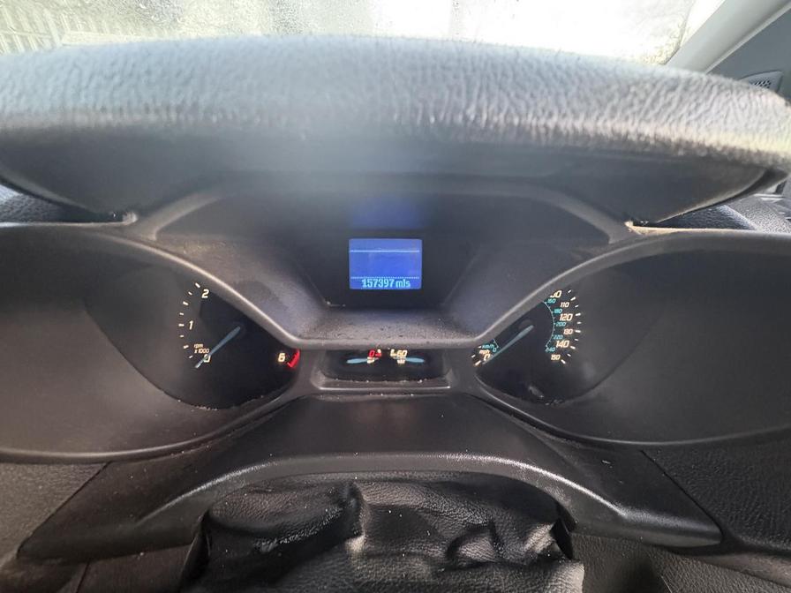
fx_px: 320
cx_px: 396
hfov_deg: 102.1
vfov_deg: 85.7
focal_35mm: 14
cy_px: 296
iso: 1000
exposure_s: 1/33
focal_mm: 2.22
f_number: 2.2
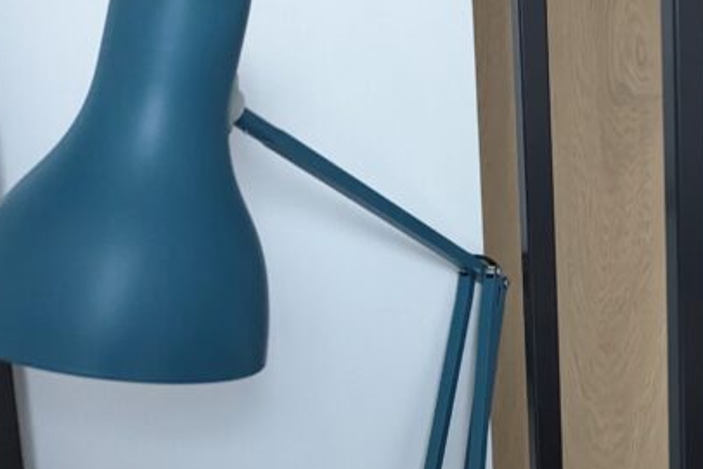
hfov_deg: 27.6
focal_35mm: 63
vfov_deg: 21.6
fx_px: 1231
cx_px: 862
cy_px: 276
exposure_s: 1/85.4
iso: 2726
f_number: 1.85
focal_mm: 6.81
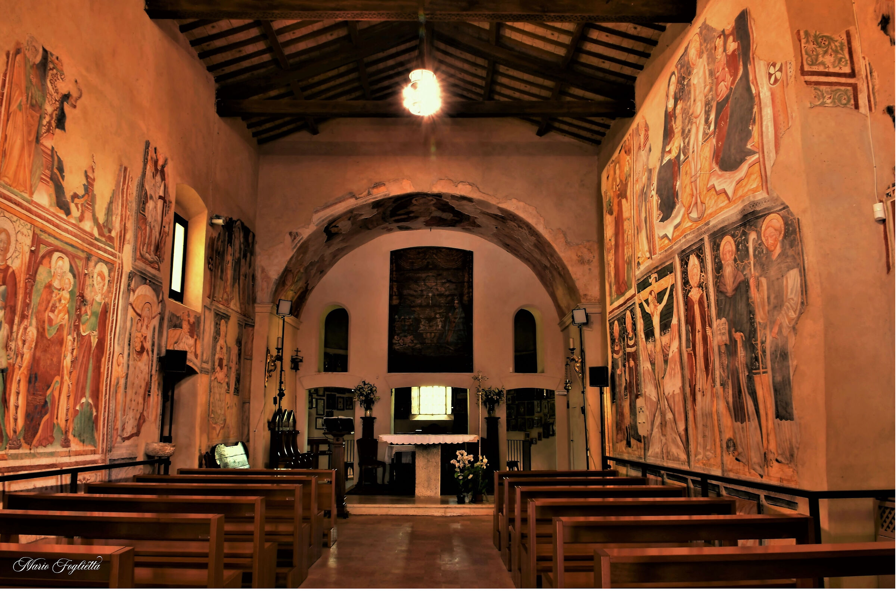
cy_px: 296
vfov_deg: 47.7
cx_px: 448
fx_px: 671
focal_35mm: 27
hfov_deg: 67.5
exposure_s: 3
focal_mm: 18
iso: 100
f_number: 11
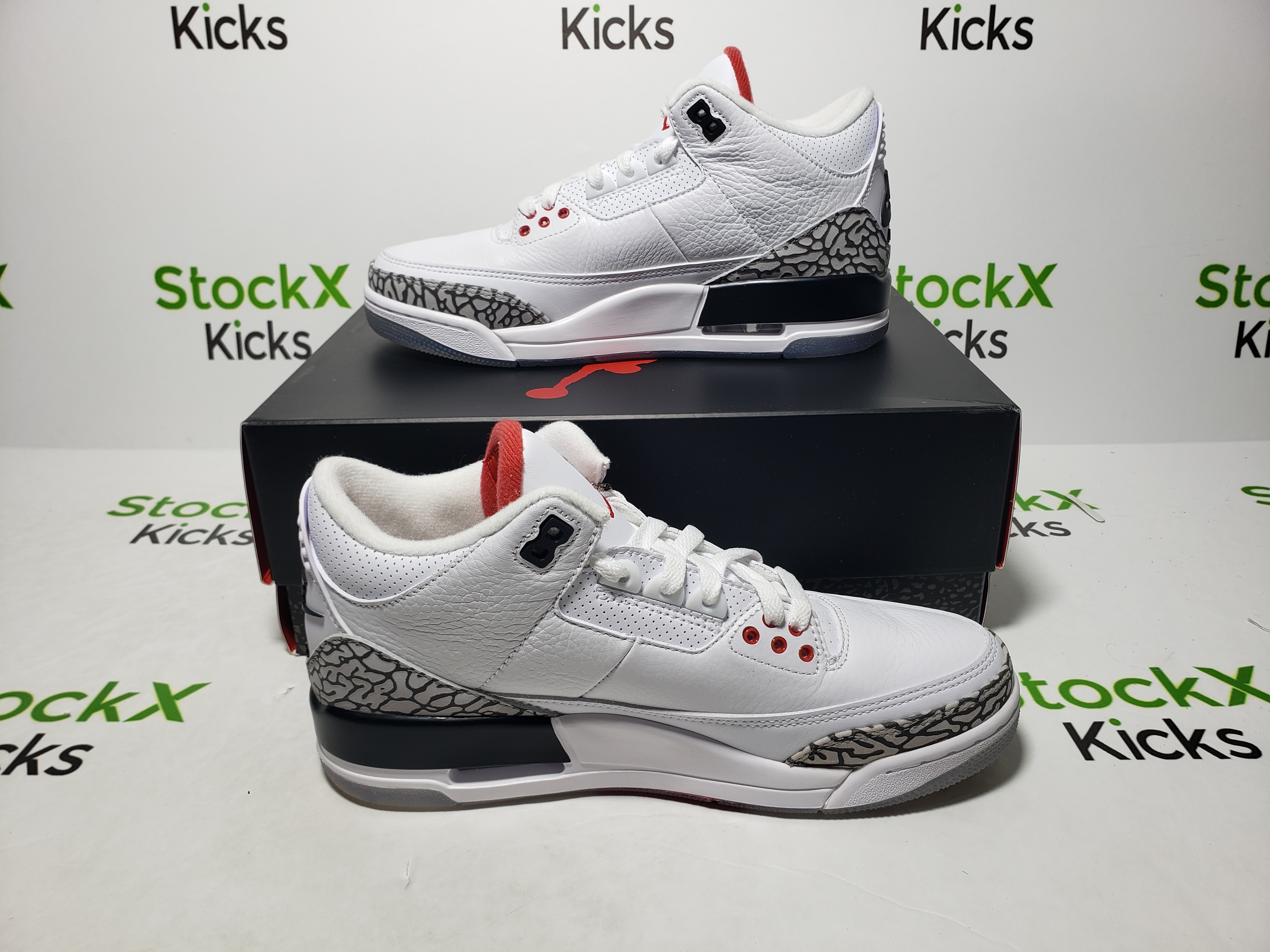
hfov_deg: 67.3
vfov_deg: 53.1
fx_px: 954
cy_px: 476
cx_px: 635
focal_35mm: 26
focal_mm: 4.3
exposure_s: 1/198
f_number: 2.4
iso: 50
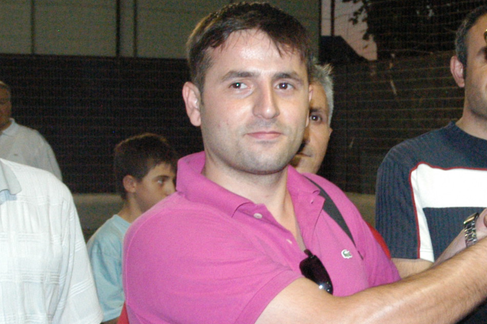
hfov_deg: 17.4
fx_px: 1541
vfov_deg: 12.0
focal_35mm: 114
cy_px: 199
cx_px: 525
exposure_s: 1/60
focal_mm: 24
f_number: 5.6
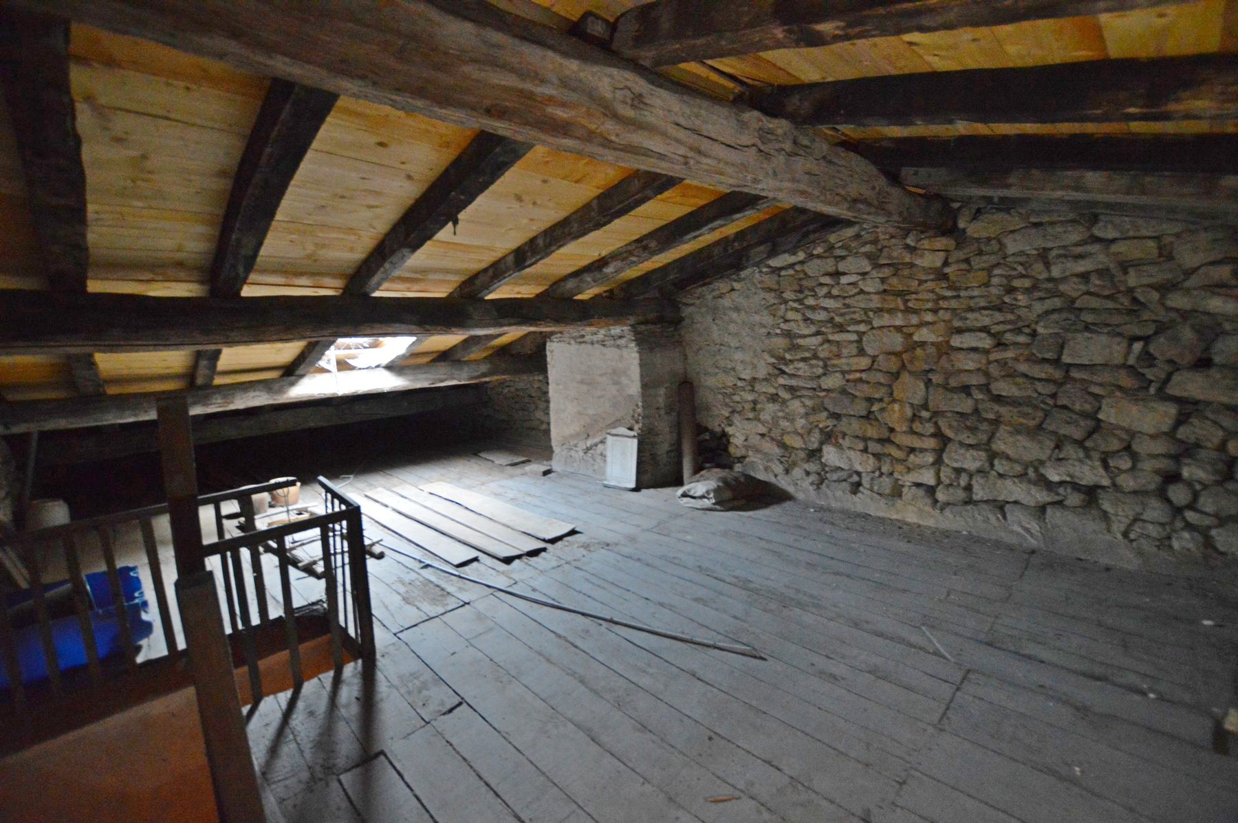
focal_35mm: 15
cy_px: 412
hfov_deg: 100.4
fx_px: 515
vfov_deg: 77.2
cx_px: 619
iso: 3200
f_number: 3.5
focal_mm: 10
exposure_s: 1/20
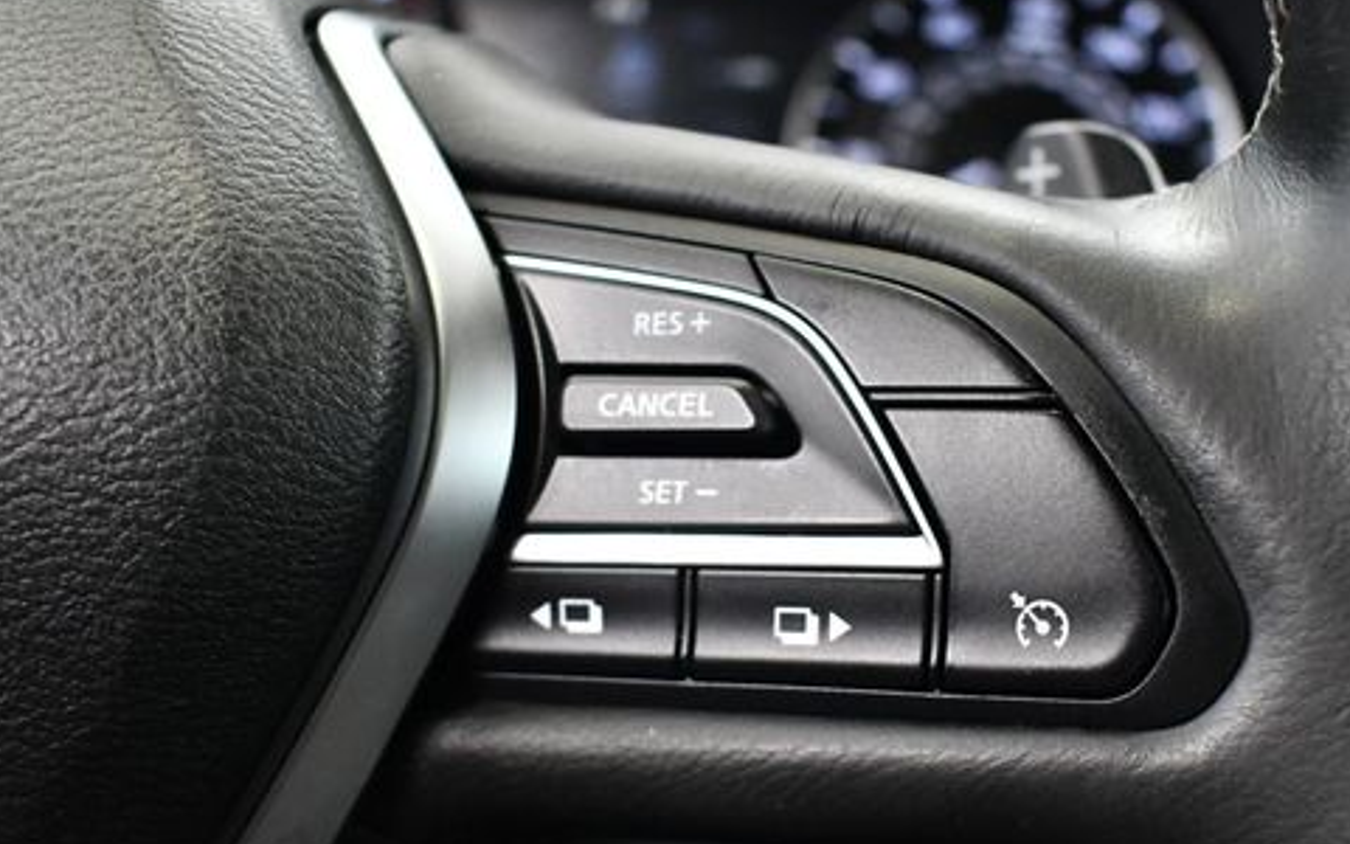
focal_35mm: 49
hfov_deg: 40.9
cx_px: 810
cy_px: 563
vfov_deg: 26.2
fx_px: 1803
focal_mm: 18
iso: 3200
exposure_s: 1/80
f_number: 3.5
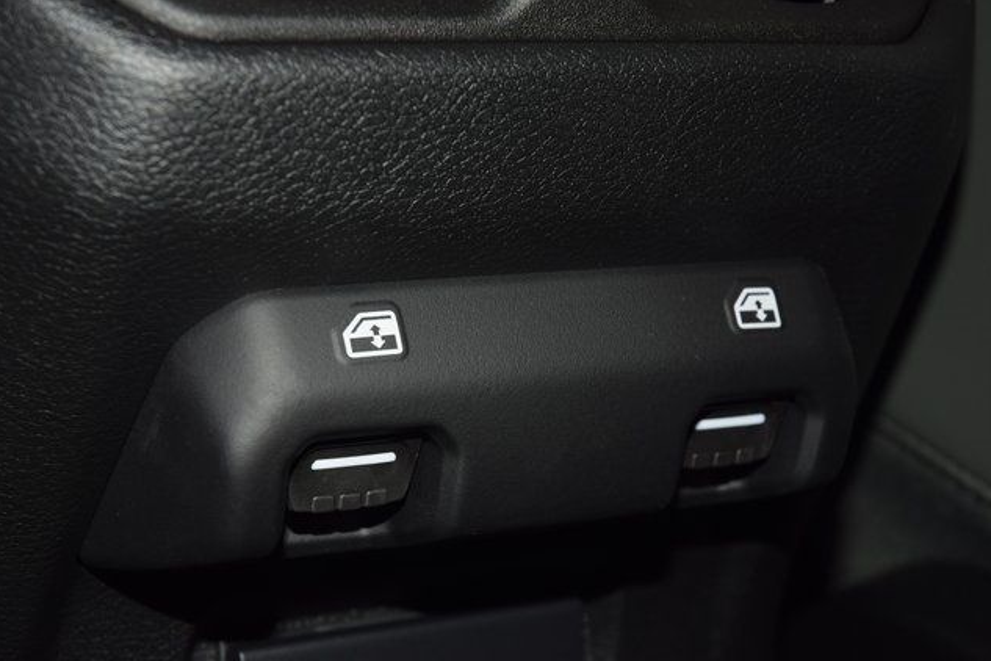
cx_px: 495
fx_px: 2587
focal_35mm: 94
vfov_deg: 14.6
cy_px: 331
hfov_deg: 21.7
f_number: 8
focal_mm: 62
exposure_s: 1/125
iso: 100
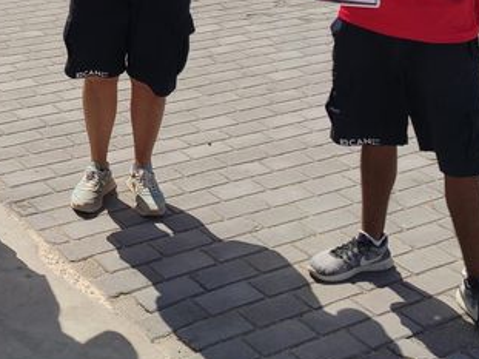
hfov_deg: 25.4
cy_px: -109
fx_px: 996
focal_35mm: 72
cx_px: -23
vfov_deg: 18.9
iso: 112
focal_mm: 4.77
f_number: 1.75
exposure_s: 1/2793
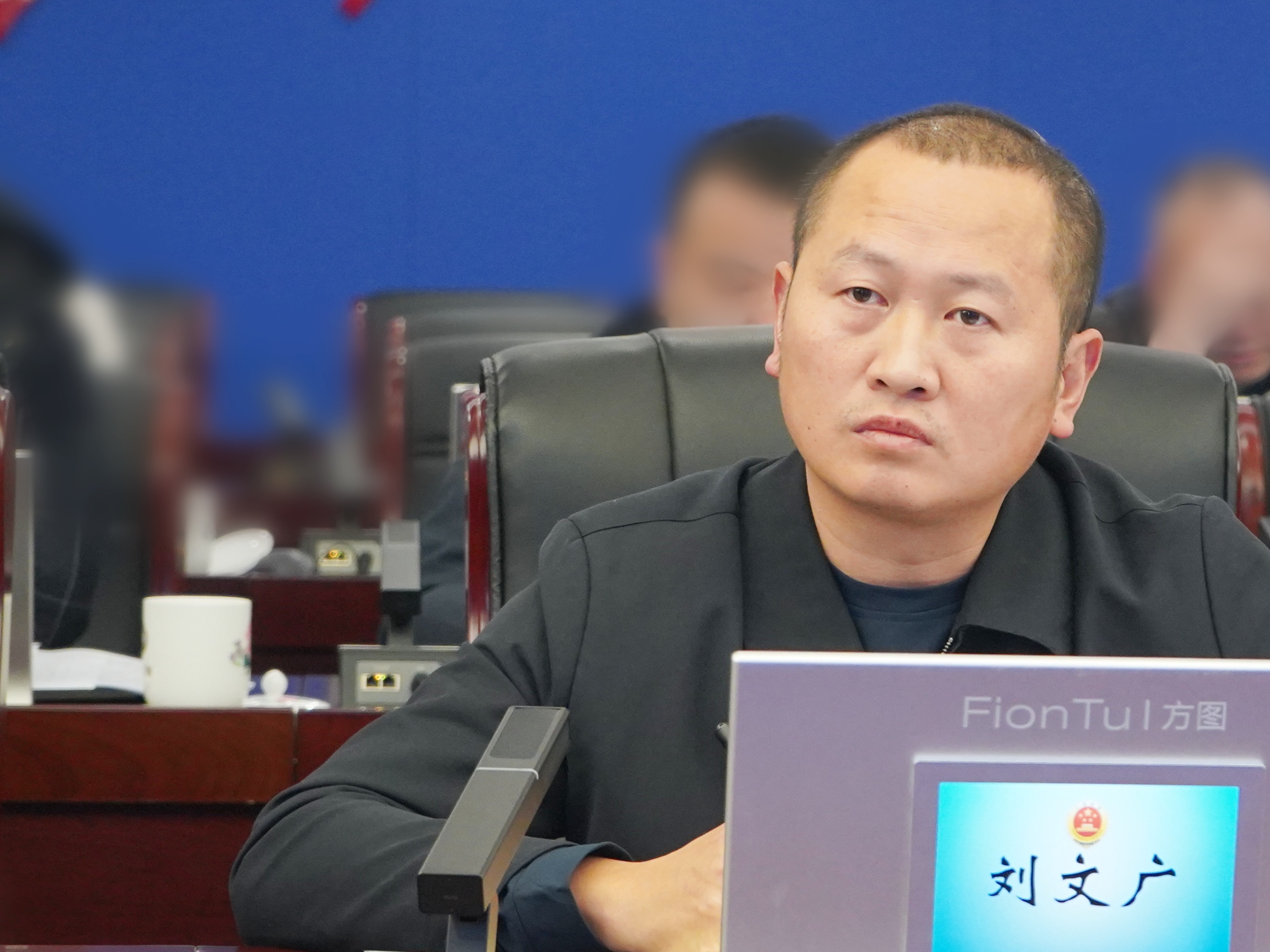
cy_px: 427
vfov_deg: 13.3
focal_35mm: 111
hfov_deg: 17.6
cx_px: 909
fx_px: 4072
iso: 3200
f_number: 5.6
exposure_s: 1/160
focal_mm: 70
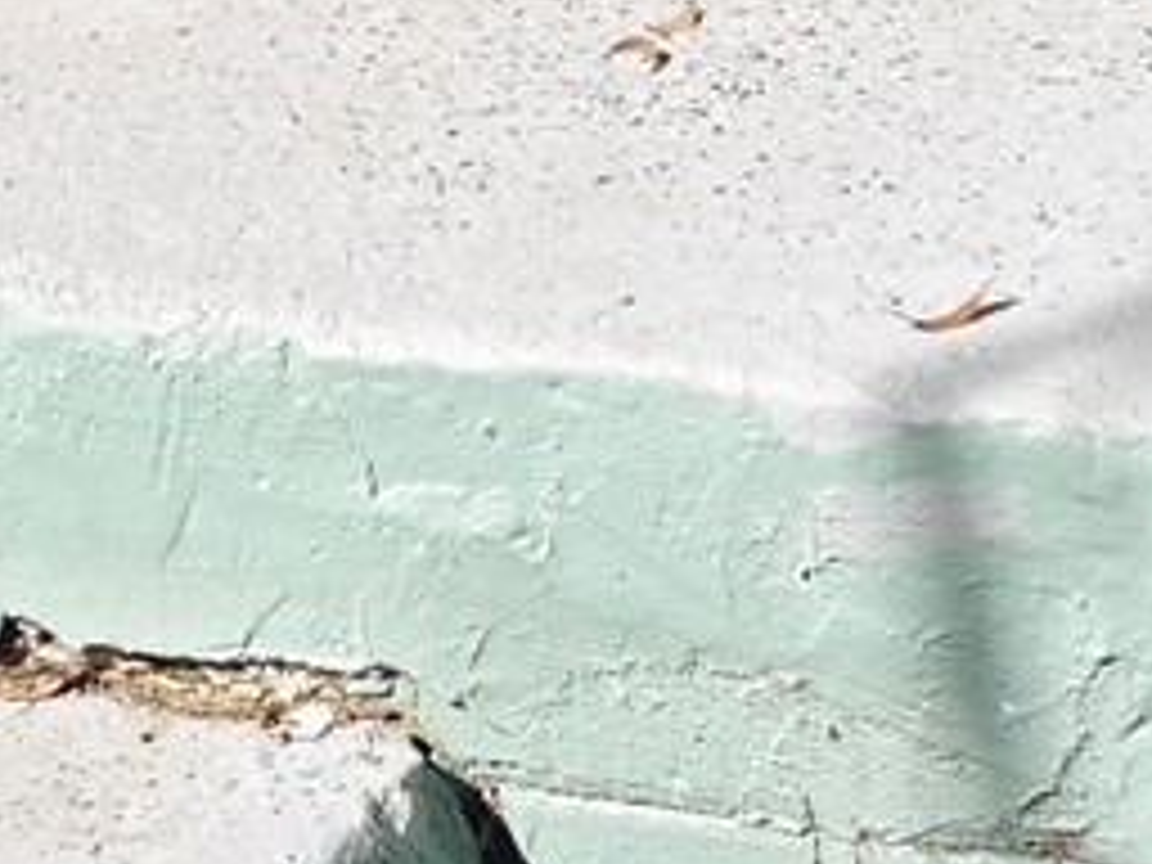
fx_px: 4792
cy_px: -1814
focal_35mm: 144
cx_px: 634
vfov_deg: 8.5
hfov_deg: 13.7
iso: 25
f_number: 1.8
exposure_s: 1/1142
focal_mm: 5.4
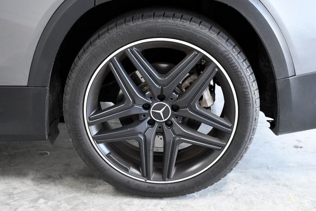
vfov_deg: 22.6
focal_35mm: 60
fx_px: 527
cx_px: 158
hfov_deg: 33.4
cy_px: 106
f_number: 6.3
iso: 2500
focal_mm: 40
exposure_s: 1/160
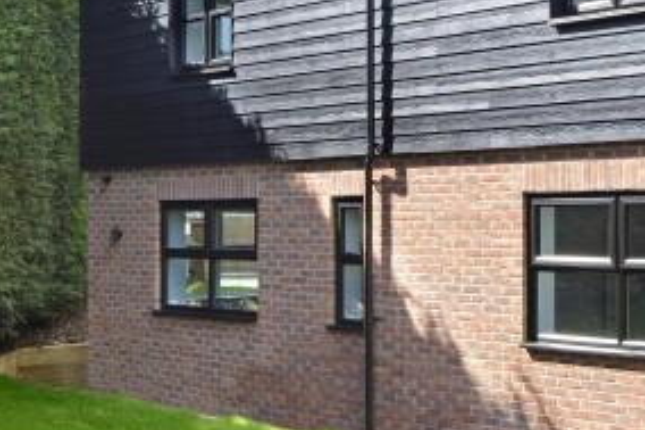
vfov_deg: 20.9
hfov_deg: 30.0
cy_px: 267
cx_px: 543
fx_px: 1164
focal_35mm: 65
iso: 400
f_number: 14
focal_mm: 18
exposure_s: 1/30
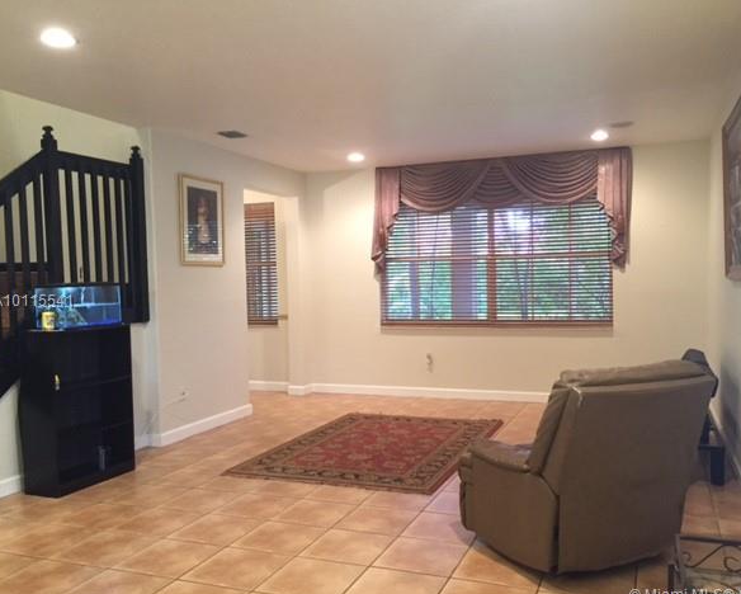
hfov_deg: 57.1
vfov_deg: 47.2
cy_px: 302
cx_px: 396
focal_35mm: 31
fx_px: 680
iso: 250
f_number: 2.2
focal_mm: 4.15
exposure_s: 1/15
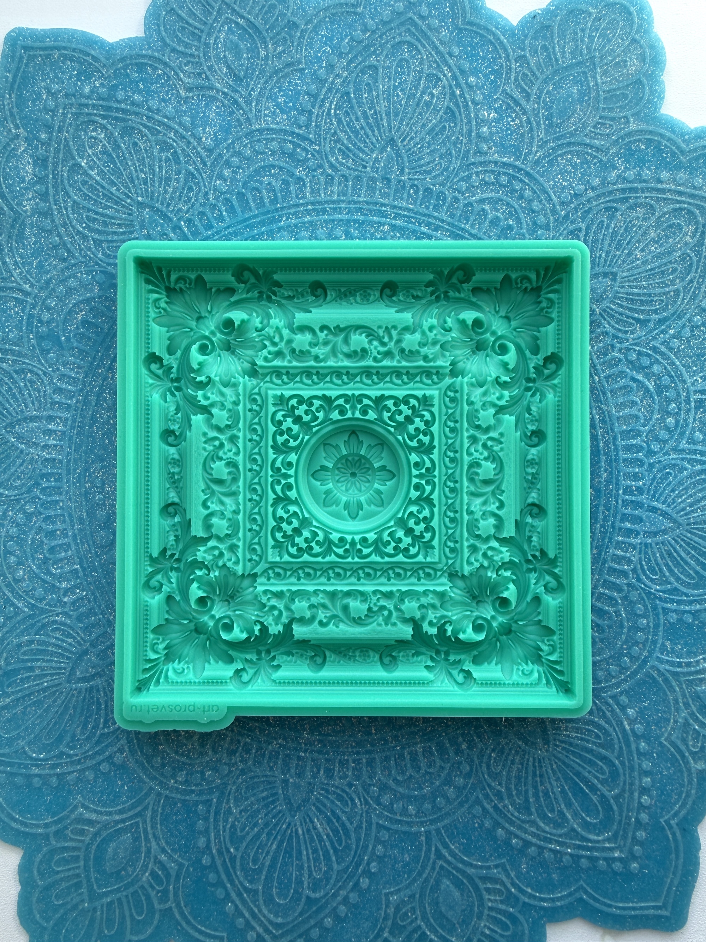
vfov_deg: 71.6
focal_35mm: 24
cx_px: 353
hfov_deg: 56.8
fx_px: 653
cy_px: 471
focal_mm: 2.22
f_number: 2.2
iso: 40
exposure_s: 1/238
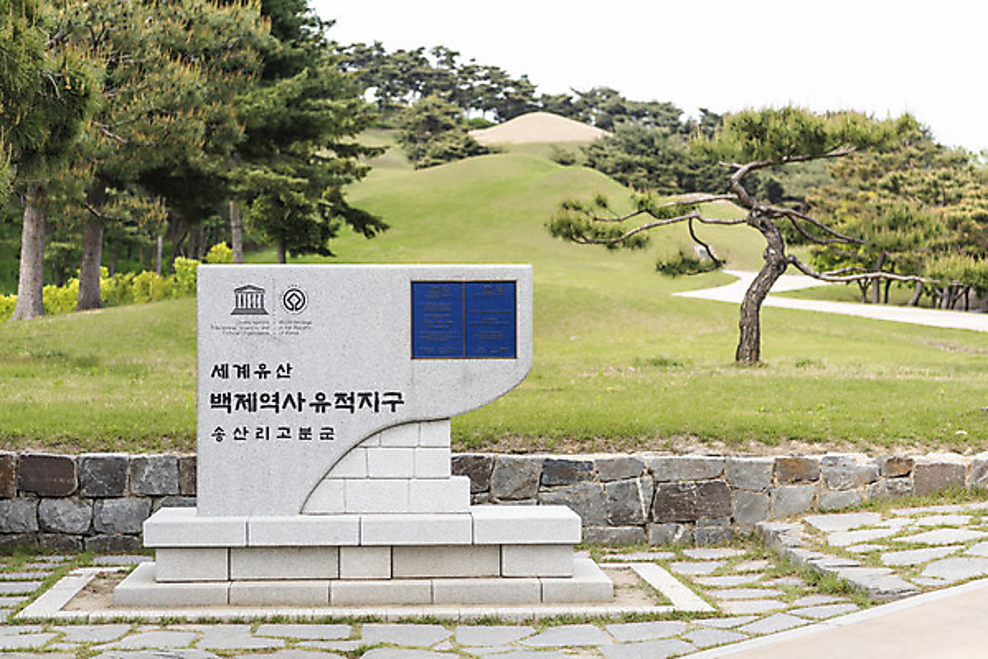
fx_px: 1785
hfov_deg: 30.9
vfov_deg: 20.9
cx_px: 494
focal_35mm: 65
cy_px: 330
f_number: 3.5
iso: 100
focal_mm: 65
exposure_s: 1/640
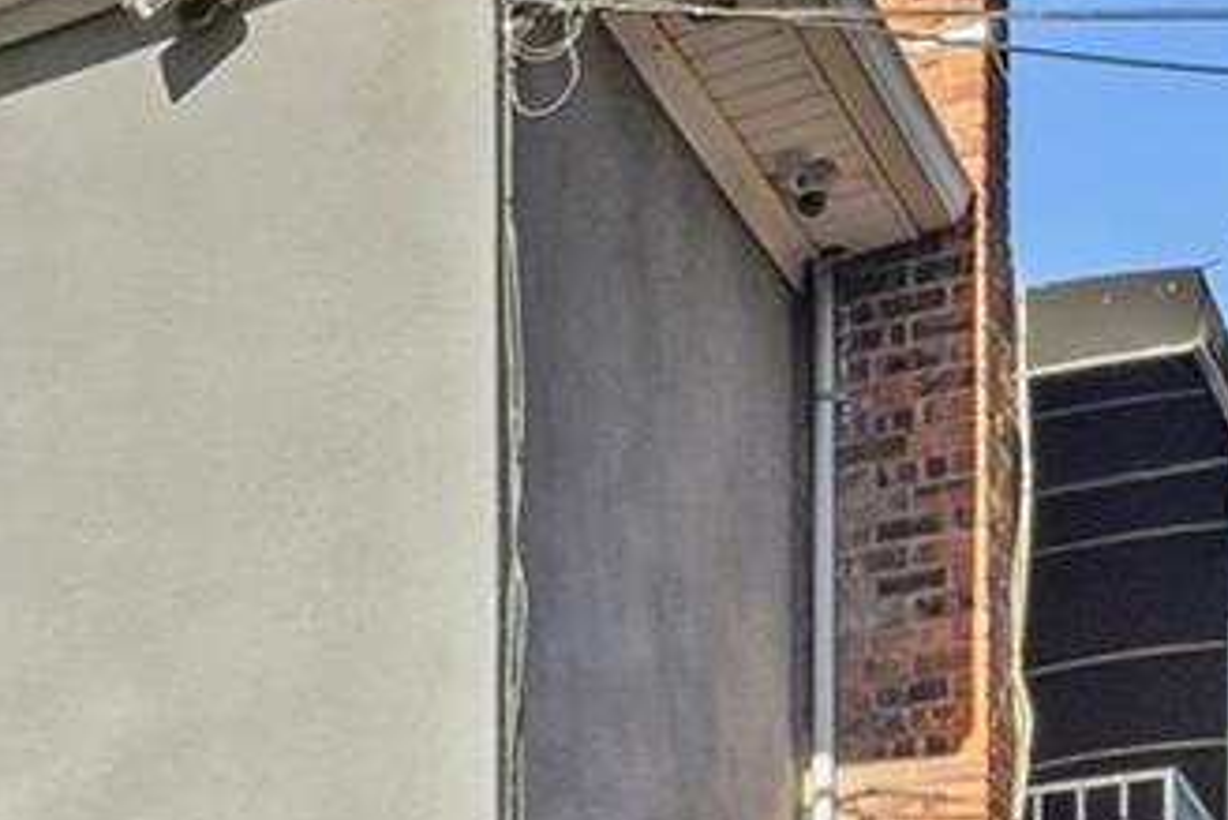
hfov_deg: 23.9
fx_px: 2559
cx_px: -337
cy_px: 1486
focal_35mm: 75
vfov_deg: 15.6
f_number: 9
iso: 800
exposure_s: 1/4000
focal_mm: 12
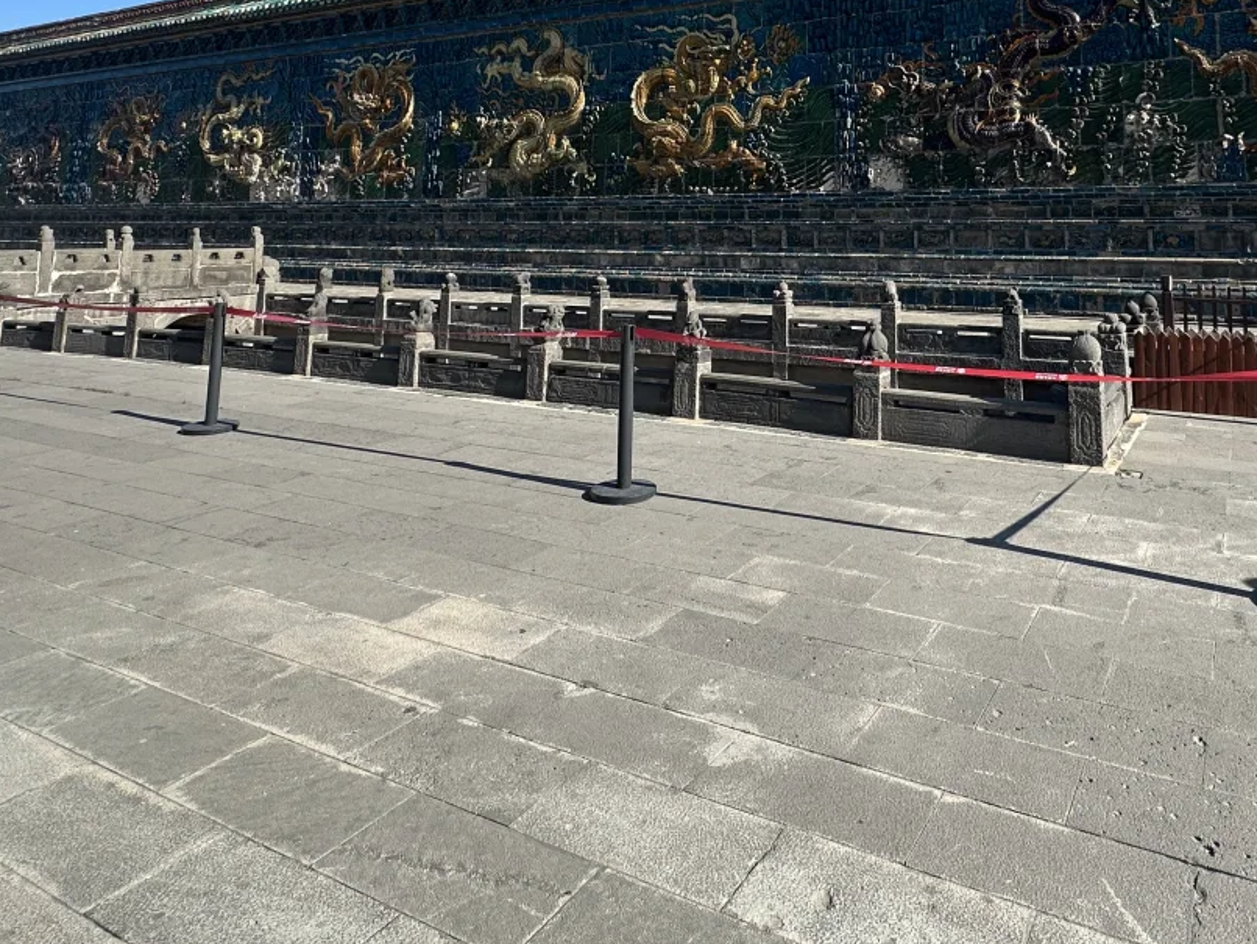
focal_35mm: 25
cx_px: 809
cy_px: 111
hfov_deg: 68.0
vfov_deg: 49.5
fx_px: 908
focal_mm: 2.22
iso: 40
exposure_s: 1/651
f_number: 2.2
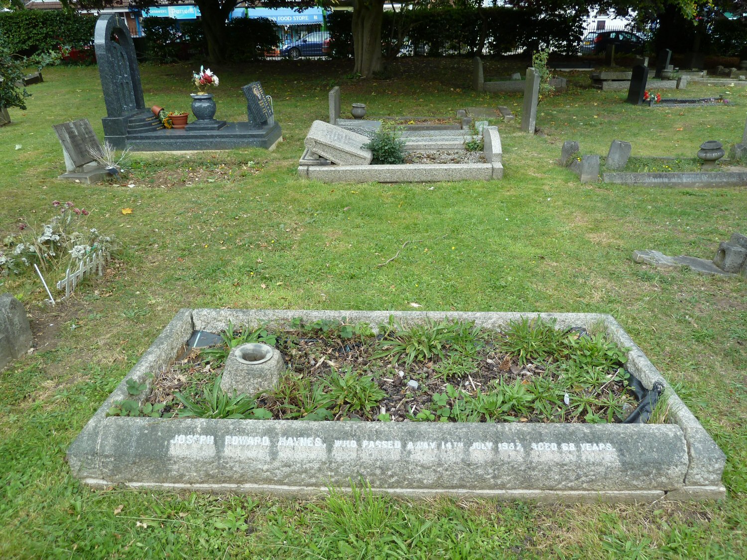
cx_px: 374
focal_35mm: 25
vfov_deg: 54.9
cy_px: 280
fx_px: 539
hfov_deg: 69.4
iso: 80
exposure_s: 1/100
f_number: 3.3
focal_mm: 4.1
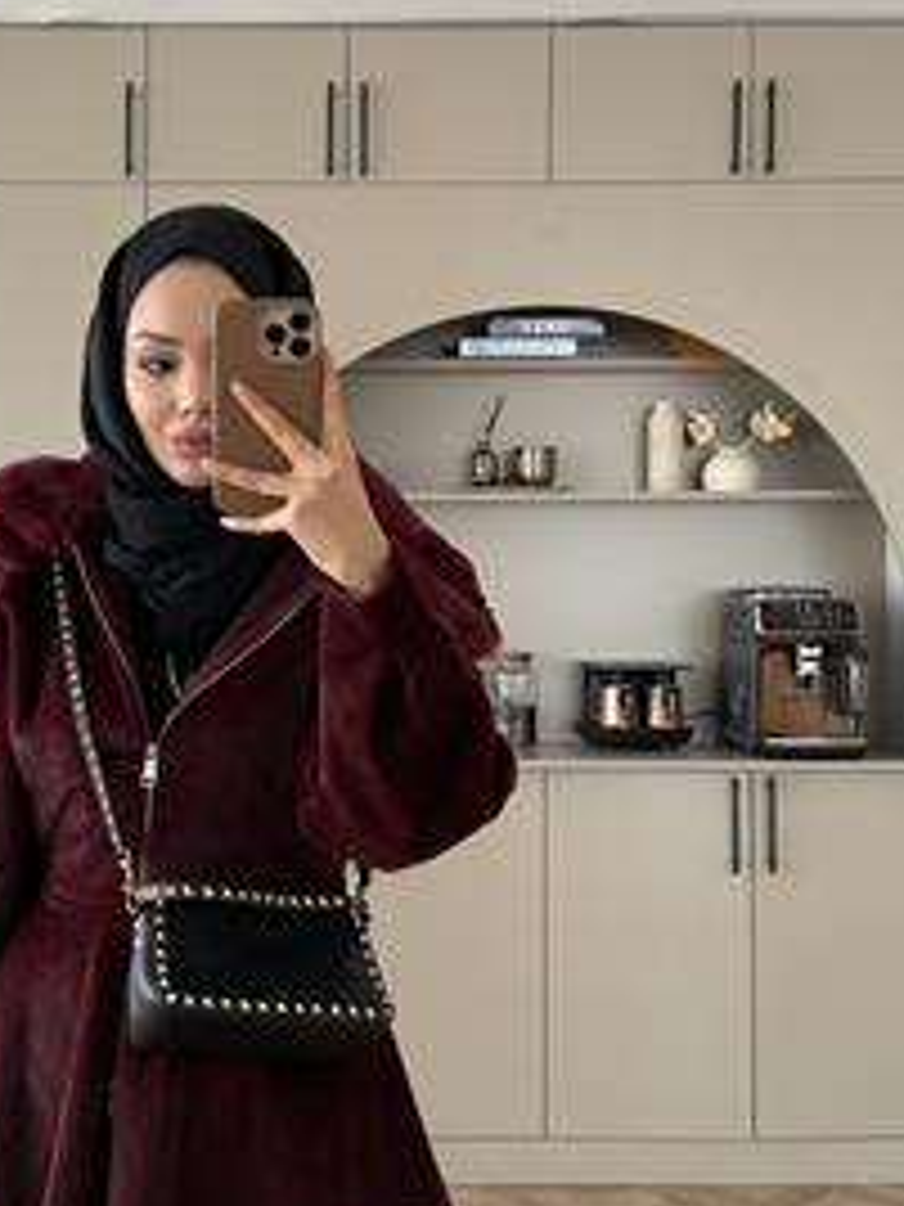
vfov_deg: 49.7
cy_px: 749
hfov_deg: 38.0
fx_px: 1288
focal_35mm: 37
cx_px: 270
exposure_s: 1/93
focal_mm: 6.76
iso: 200
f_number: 1.78
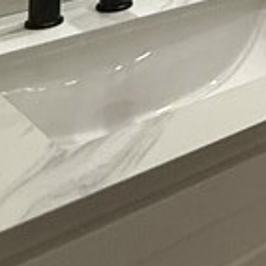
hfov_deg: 15.2
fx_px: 774
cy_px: -240
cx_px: 553
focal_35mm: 89
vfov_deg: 16.0
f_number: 2.2
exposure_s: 1/120
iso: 320
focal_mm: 2.22
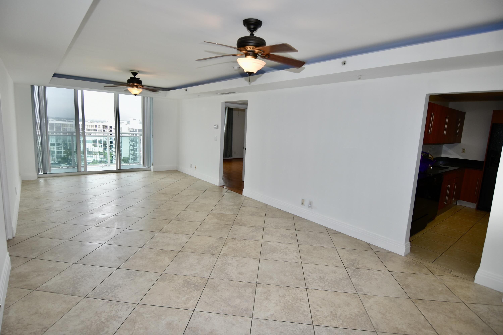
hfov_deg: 90.0
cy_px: 168
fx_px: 252
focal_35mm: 18
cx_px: 252
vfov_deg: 67.4
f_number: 4.5
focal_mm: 12
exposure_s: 1/80
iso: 100
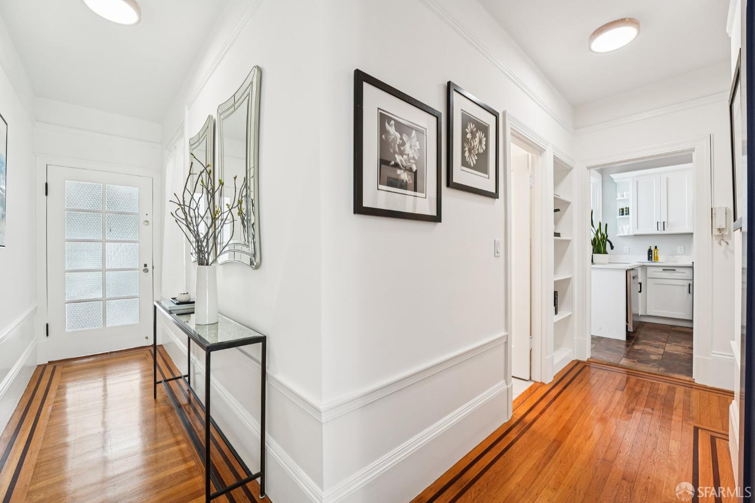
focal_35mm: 14
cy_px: 252
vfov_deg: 81.2
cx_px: 378
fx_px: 293
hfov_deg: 104.3
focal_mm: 14
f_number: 8
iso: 640
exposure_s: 1/60
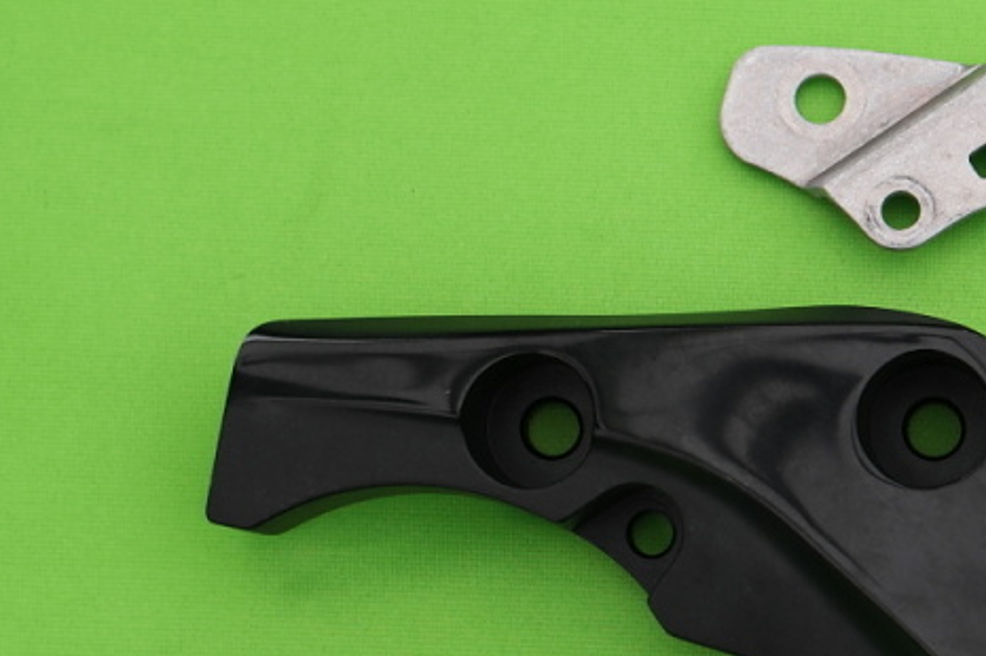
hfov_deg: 20.1
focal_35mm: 101
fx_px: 2764
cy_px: 552
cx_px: 724
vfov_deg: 13.4
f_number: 5
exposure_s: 1/160
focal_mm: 32
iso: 400
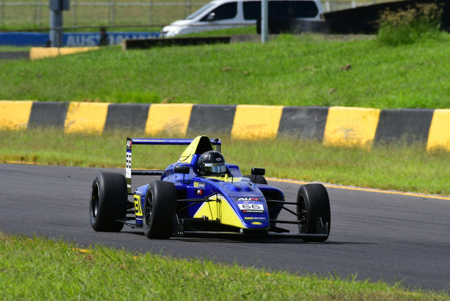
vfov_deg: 1.9
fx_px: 9003
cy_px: 150
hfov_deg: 2.9
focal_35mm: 720
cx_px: 225
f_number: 11
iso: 400
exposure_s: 1/640
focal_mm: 480
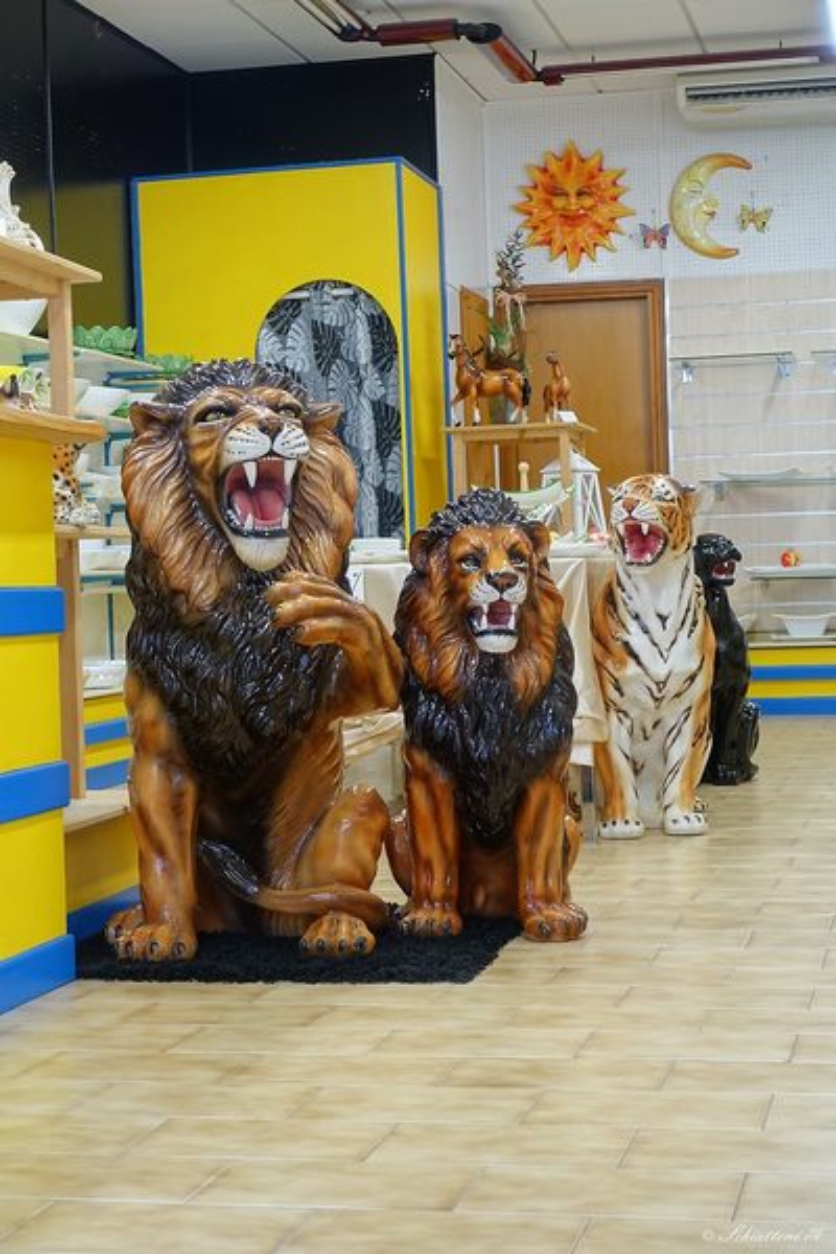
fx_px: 2403
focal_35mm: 69
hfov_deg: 19.7
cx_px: 418
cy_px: 627
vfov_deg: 29.2
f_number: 4
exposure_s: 1/15
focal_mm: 25.46
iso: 250
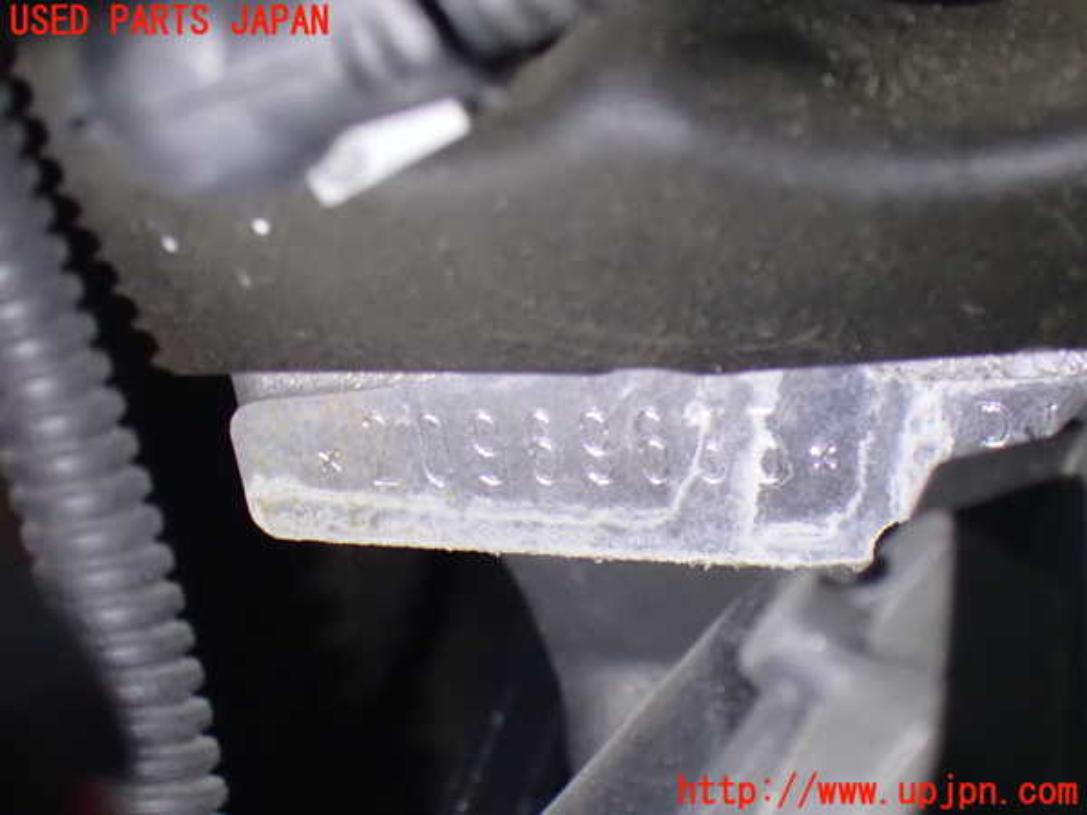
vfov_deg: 14.8
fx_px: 3140
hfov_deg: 19.6
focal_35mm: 100
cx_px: 544
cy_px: 408
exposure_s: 1/50
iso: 1600
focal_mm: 18
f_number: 4.9
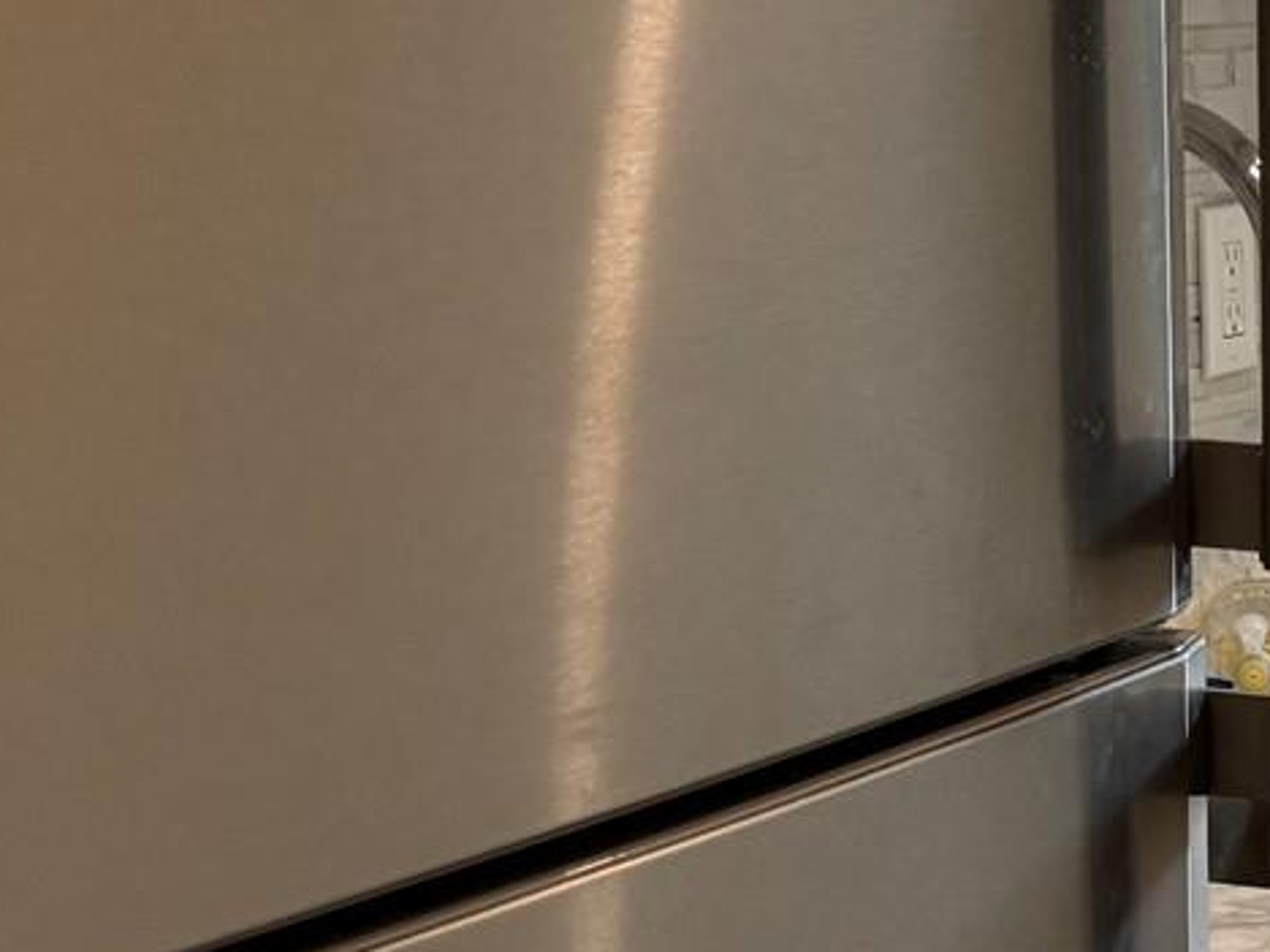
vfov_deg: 14.1
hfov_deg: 17.2
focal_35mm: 105
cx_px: 1786
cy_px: 673
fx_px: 3852
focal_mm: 6.76
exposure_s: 1/120
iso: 160
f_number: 1.78
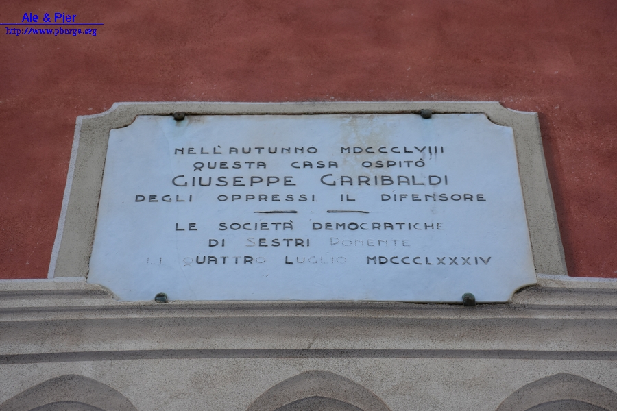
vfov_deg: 13.0
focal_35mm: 105
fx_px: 1799
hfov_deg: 19.5
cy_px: 206
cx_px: 308
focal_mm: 70
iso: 800
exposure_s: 1/1000
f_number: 8
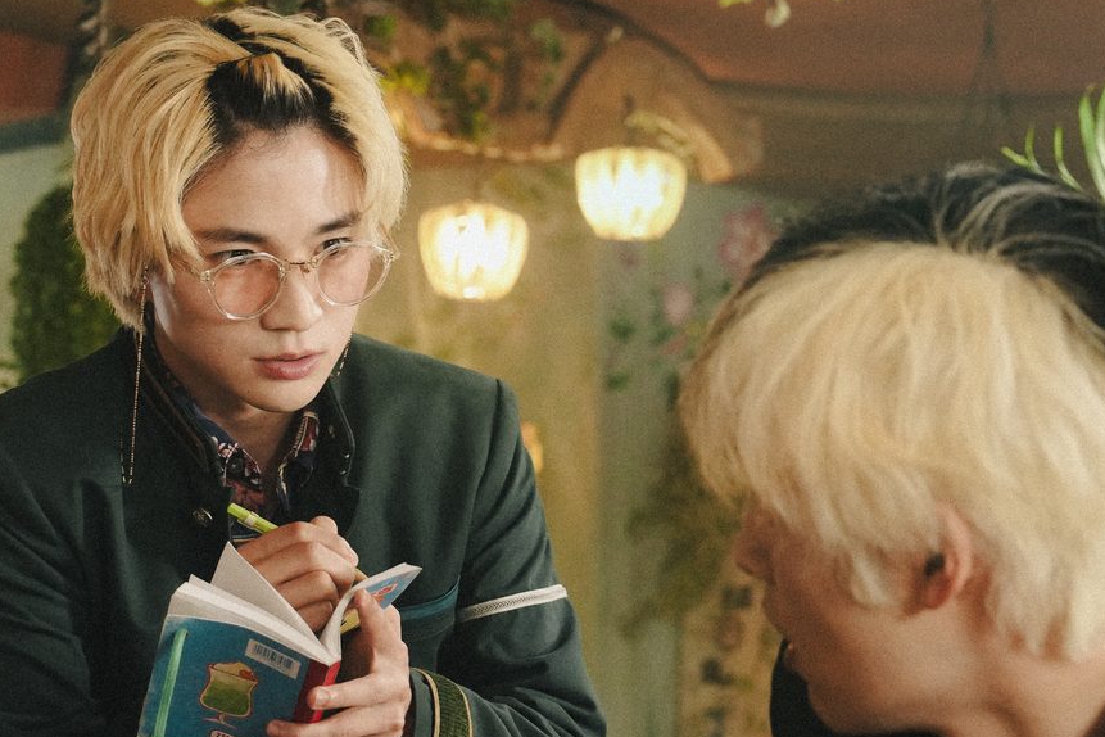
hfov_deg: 19.1
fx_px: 3284
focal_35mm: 107
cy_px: 471
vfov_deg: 12.8
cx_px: 587
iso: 2500
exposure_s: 1/200
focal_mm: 48
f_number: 4
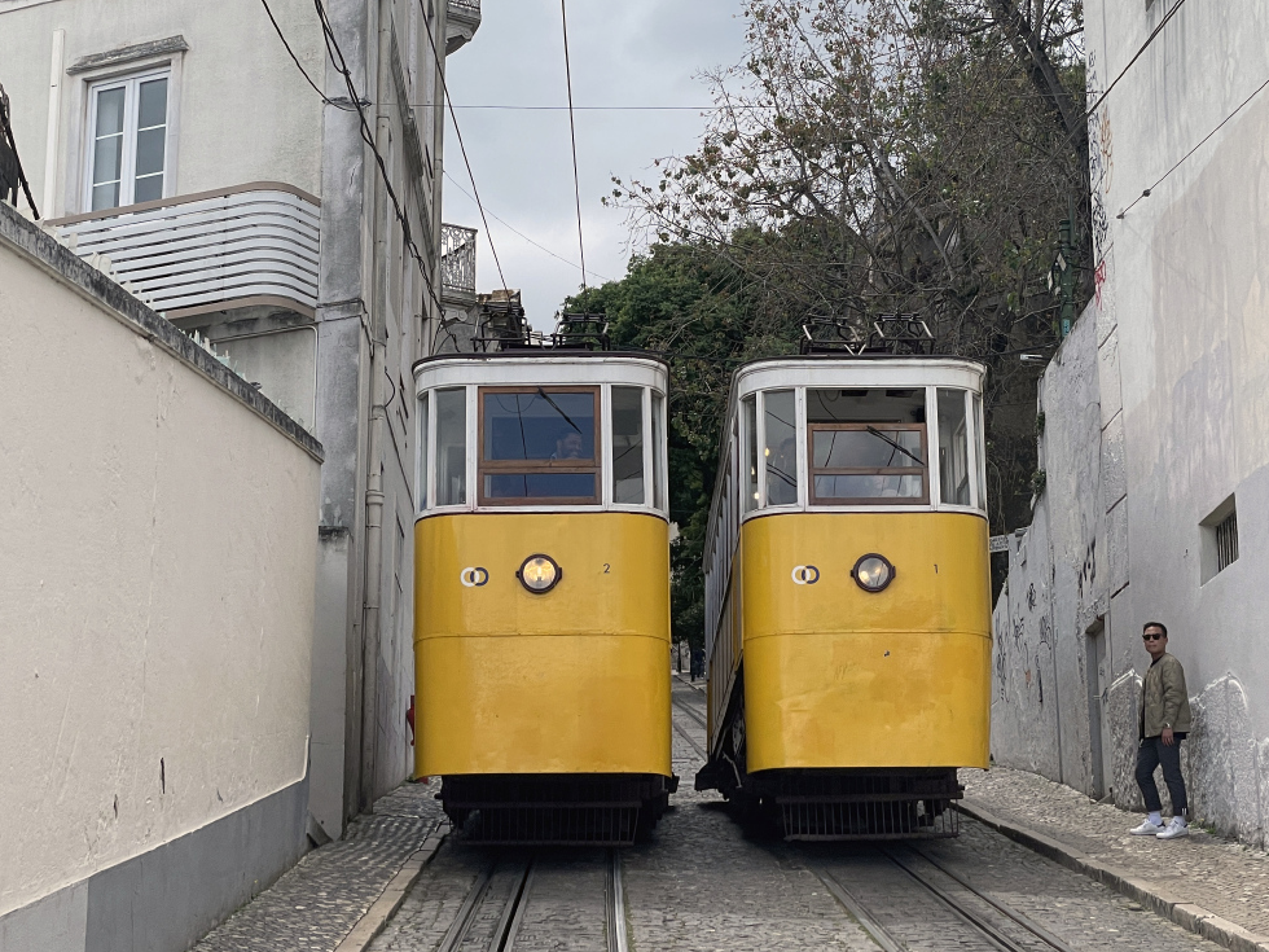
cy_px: 499
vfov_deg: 21.3
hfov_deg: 28.1
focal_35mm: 69
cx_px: 710
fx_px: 2529
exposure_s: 1/1089
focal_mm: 6
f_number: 2
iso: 25
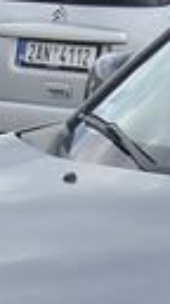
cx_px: 531
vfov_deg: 9.1
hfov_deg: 4.9
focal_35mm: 234
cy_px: 379
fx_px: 1886
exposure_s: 1/631
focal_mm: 4.9
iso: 100
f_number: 3
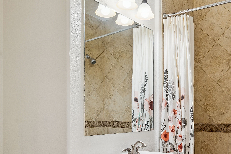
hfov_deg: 52.2
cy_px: 125
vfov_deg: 35.5
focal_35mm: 36
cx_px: 150
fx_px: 231
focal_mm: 16.5
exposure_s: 1/15
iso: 400
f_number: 9
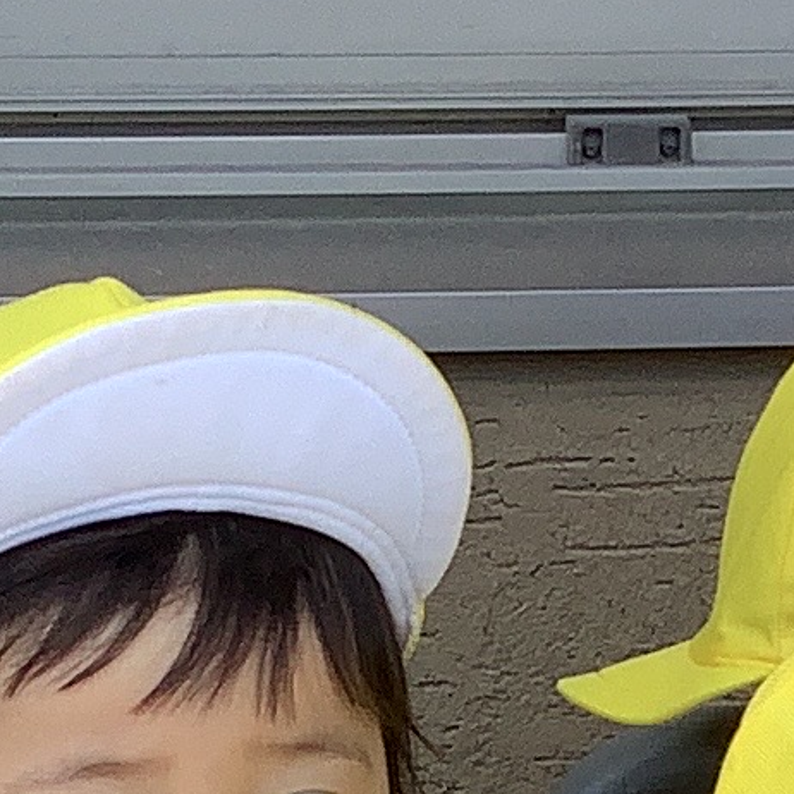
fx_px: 5034
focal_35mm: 194
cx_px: 646
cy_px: 1542
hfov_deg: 9.0
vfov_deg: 8.6
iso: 25
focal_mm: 3.3
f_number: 2.4
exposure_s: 1/169
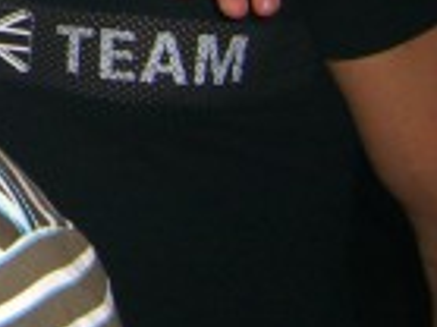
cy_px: -208
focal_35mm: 164
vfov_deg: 8.8
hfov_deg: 11.2
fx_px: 2069
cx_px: -377
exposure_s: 1/60
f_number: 2.8
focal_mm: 7.9
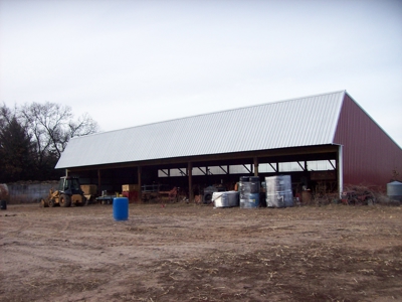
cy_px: 151
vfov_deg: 39.7
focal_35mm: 36
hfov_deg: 51.4
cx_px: 201
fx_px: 418
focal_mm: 6
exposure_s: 1/728
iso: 80
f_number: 2.7
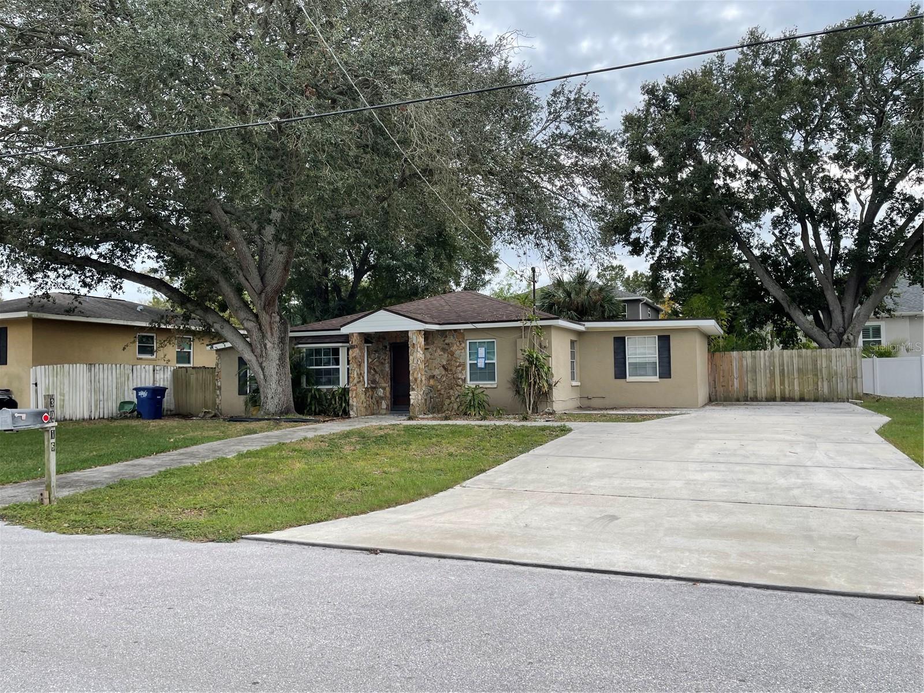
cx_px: 462
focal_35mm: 26
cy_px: 346
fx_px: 694
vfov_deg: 53.1
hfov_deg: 67.3
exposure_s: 1/1618
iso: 32
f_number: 1.6
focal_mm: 5.1
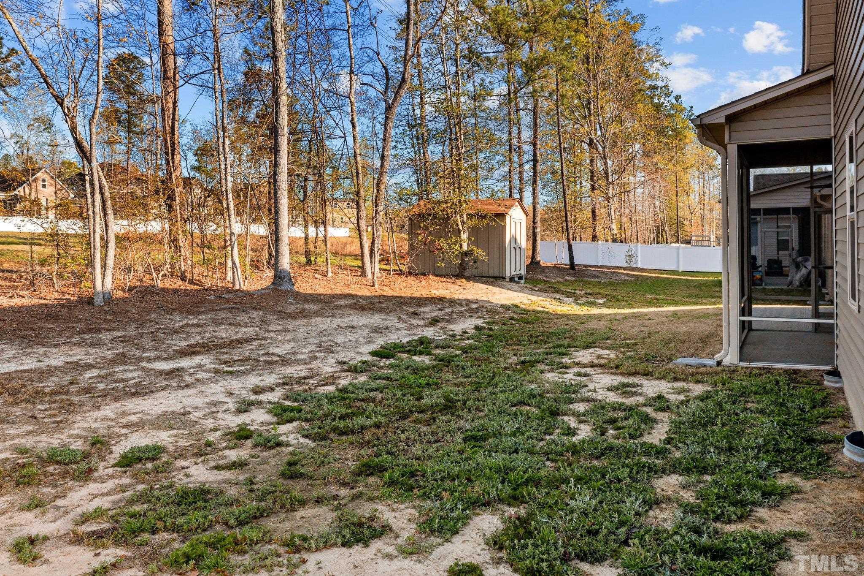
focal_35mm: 28
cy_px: 288
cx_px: 432
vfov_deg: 46.4
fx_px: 672
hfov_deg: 65.5
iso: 100
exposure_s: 1/240
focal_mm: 10.26
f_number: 5
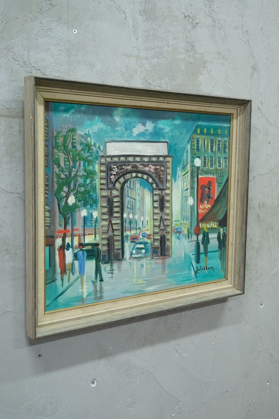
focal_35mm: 39
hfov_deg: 34.2
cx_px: 140
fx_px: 453
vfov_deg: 49.6
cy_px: 210
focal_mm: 26
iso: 1600
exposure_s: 1/40
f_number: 4
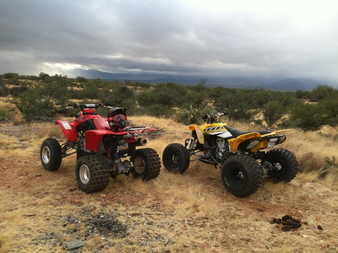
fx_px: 341
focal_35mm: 35
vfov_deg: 40.6
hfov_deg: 52.7
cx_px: 169
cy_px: 126
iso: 80
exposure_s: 1/376
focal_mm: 3.85
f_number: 2.8
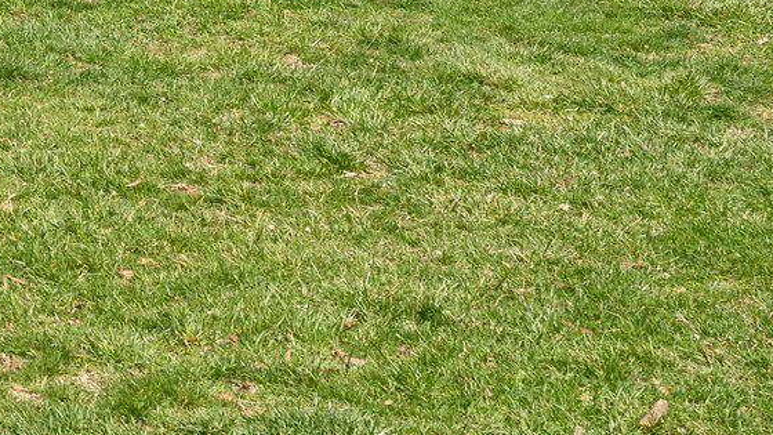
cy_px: -488
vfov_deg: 8.5
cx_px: -545
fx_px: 2747
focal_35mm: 134
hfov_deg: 14.4
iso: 100
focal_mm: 35
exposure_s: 1/200
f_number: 10
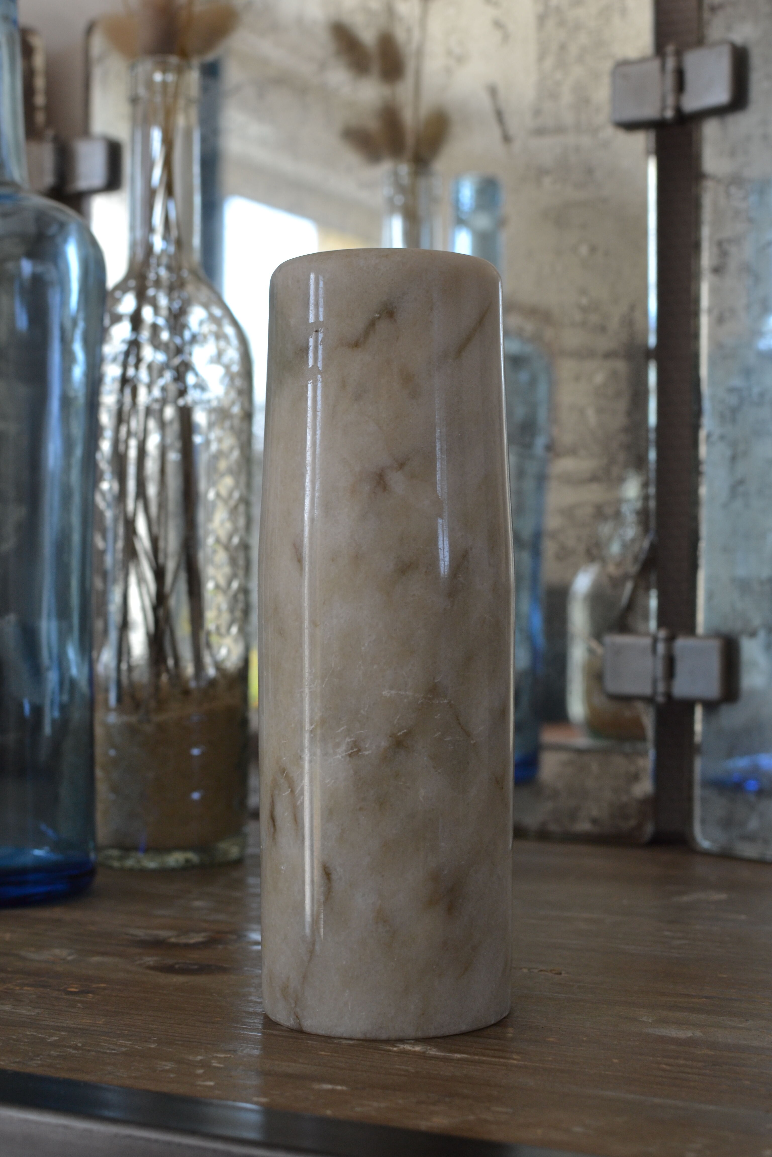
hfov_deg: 25.8
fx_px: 1689
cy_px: 578
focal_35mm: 52
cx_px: 386
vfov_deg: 37.9
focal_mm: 35
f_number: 5.6
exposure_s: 1/125
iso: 320
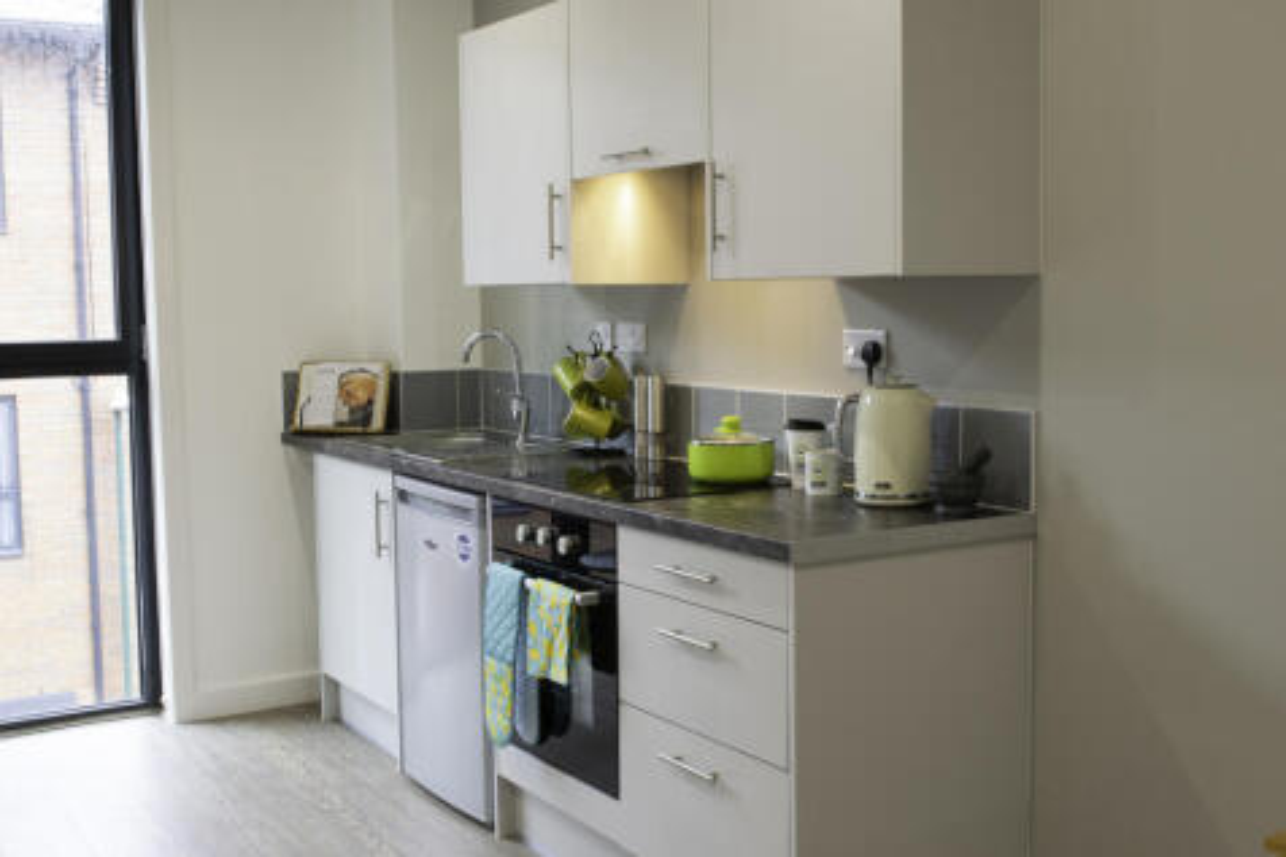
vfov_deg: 31.9
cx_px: 643
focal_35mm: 42
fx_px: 1500
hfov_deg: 46.4
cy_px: 428
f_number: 14
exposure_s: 2
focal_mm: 28
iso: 100
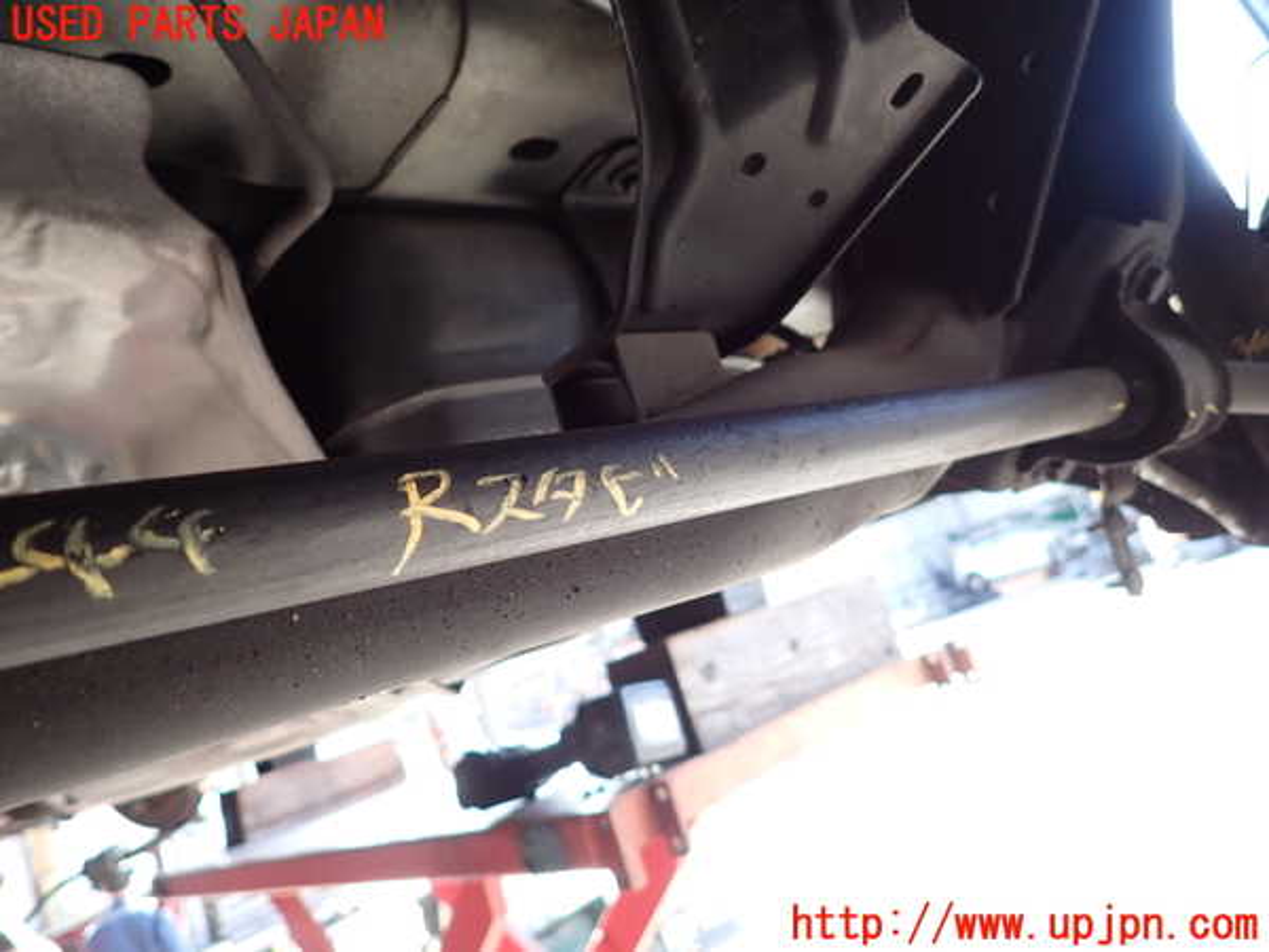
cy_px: 476
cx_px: 634
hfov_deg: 69.4
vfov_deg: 54.9
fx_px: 916
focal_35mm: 25
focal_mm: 4.5
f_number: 2
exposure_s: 1/125
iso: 200
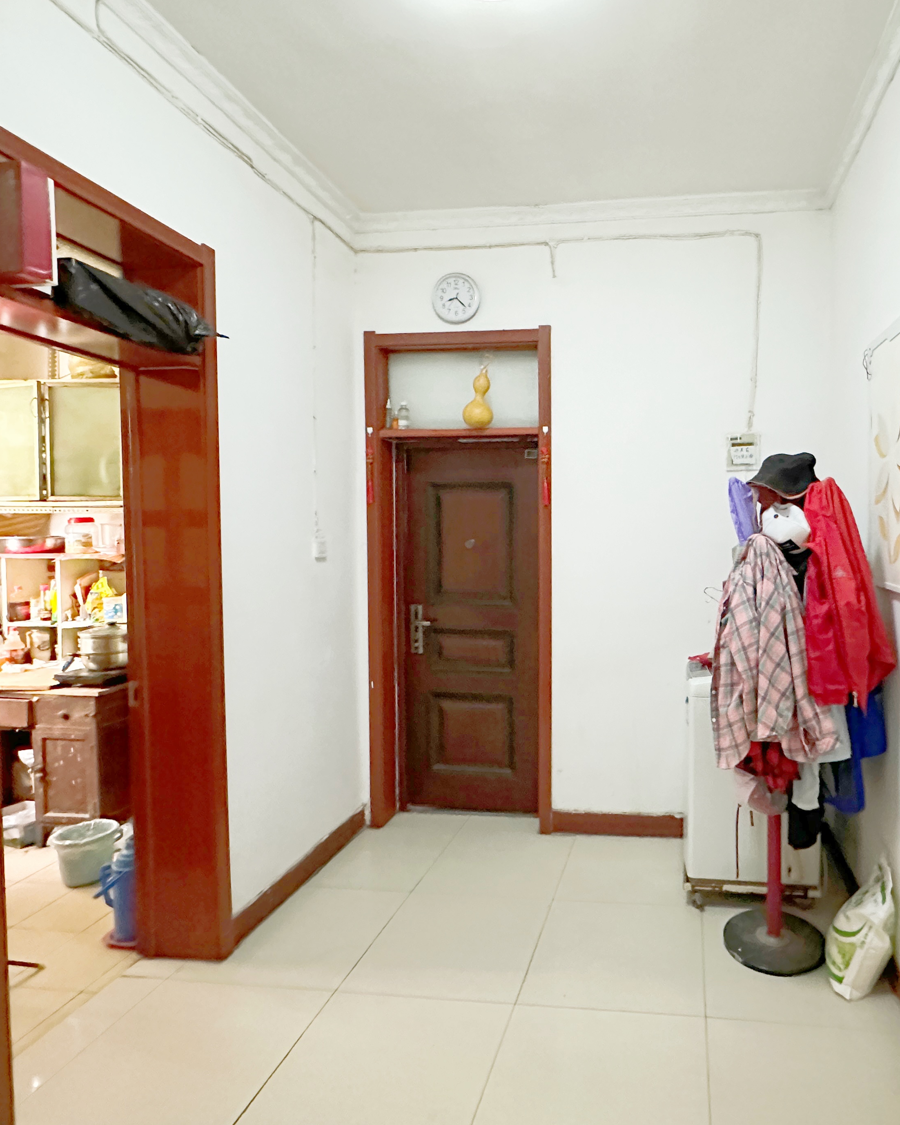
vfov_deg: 80.4
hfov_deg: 65.9
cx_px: 616
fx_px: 666
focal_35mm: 20
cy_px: 556
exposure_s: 1/50
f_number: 2.2
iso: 1250
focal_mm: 2.22
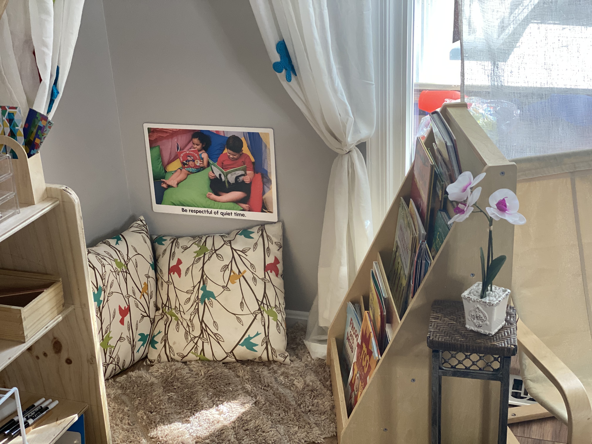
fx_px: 889
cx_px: 296
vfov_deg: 28.0
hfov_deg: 36.8
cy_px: 222
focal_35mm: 52
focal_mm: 6
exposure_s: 1/122
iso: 200
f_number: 2
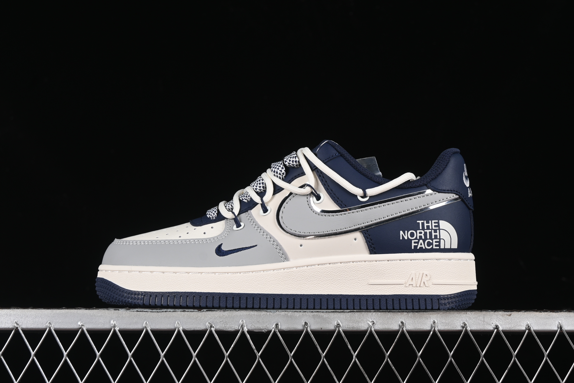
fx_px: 1196
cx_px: 287
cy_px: 192
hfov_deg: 27.0
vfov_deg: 18.2
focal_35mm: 75
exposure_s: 1/80
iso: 160
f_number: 8
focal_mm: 50
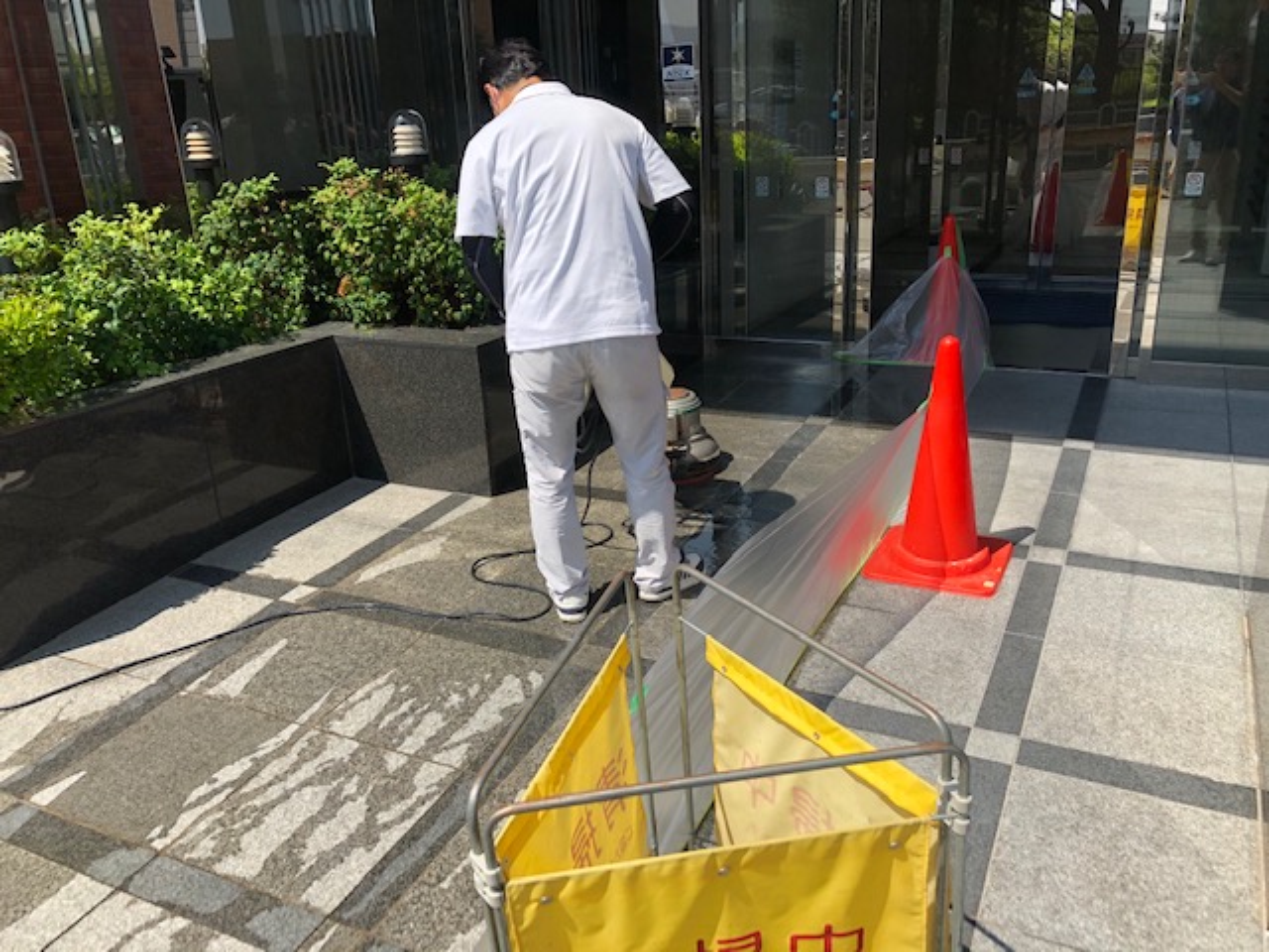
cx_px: 634
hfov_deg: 63.4
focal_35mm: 28
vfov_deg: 49.7
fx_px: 1026
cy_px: 476
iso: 20
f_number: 1.8
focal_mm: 4
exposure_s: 1/1372
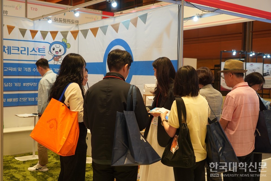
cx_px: 136
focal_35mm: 40
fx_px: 301
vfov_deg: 33.4
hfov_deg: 48.5
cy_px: 90
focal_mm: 40
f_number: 4.5
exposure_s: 1/160
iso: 800
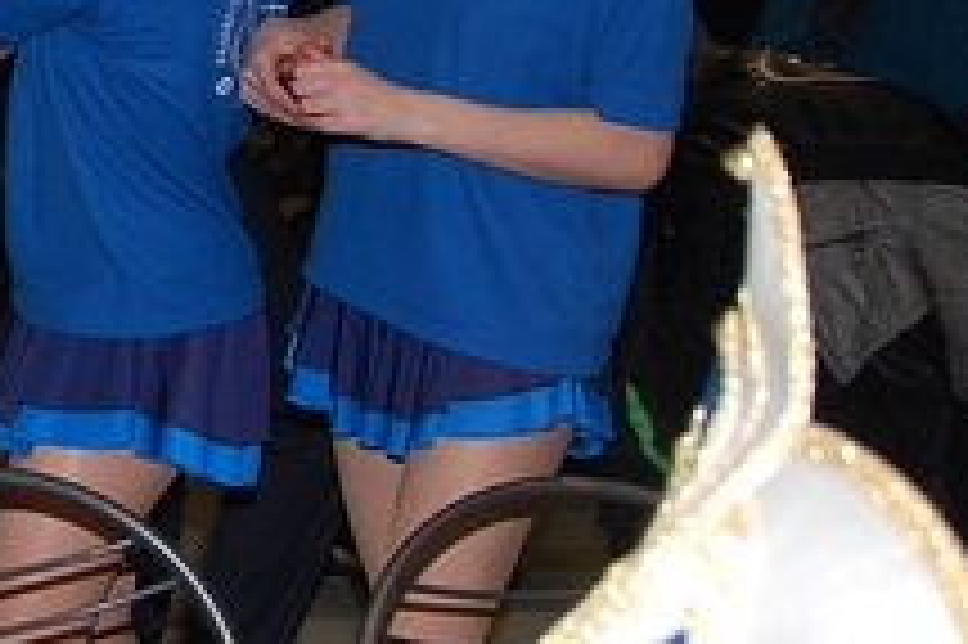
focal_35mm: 92
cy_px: -115
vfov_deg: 14.4
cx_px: -351
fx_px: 2472
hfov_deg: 20.0
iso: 400
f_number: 4
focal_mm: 22
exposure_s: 1/60
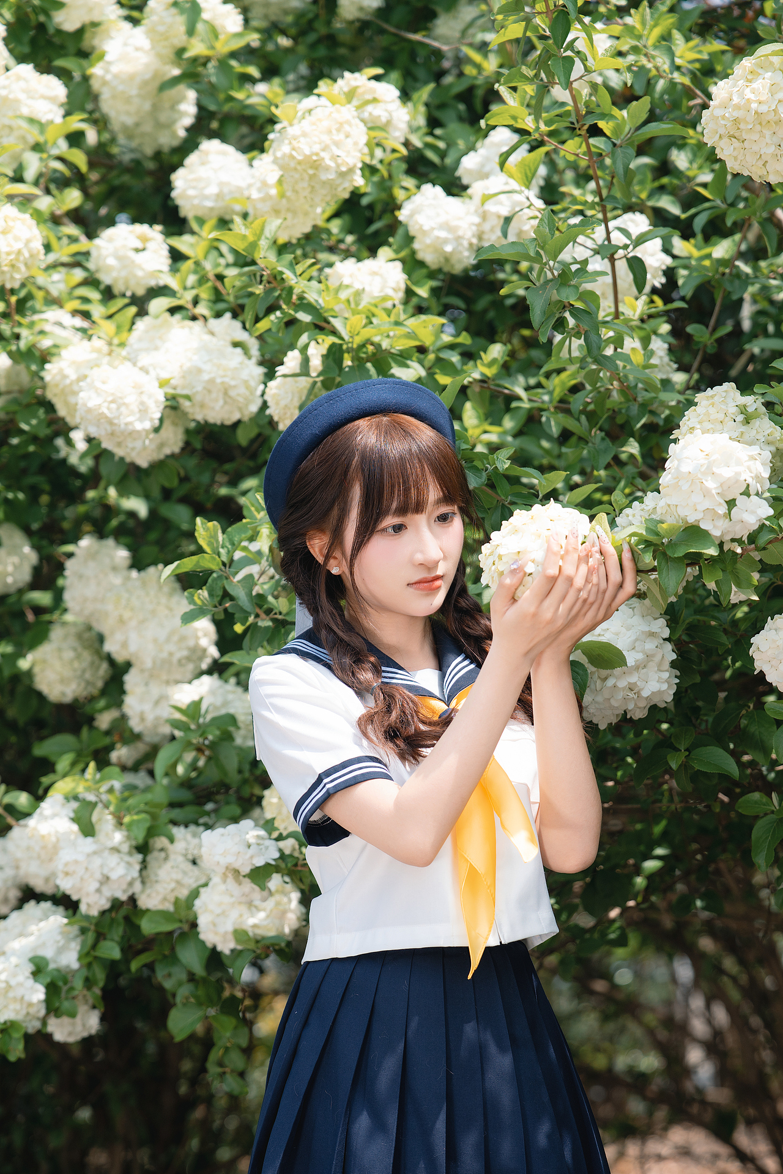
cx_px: 392
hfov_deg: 19.5
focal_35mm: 70
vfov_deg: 28.8
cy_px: 587
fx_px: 2284
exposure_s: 1/800
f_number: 2.8
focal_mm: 70
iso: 100
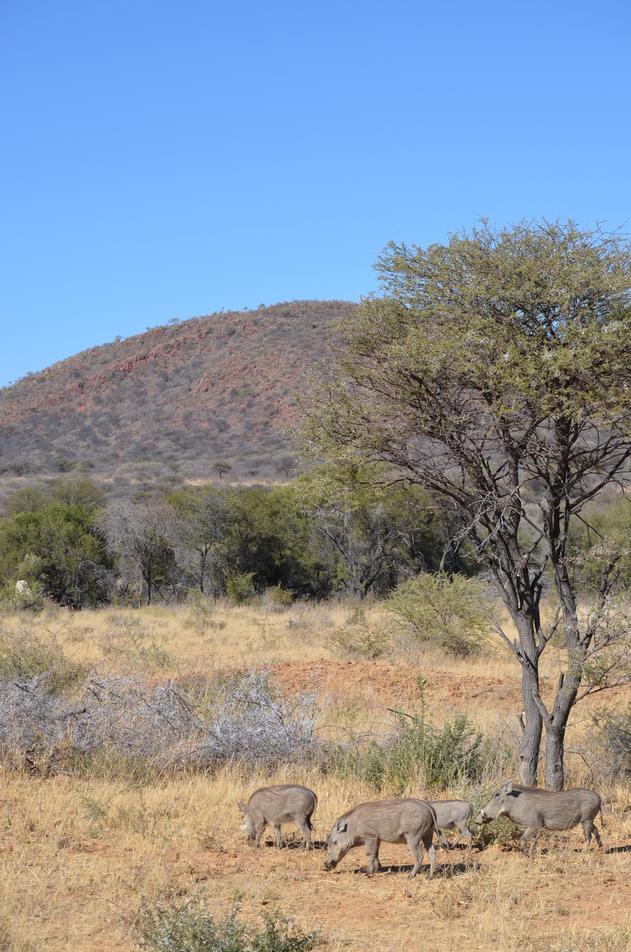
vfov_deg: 22.0
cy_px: 476
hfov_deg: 14.6
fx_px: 2456
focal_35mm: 93
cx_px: 316
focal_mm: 62
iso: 100
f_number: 8
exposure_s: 1/250
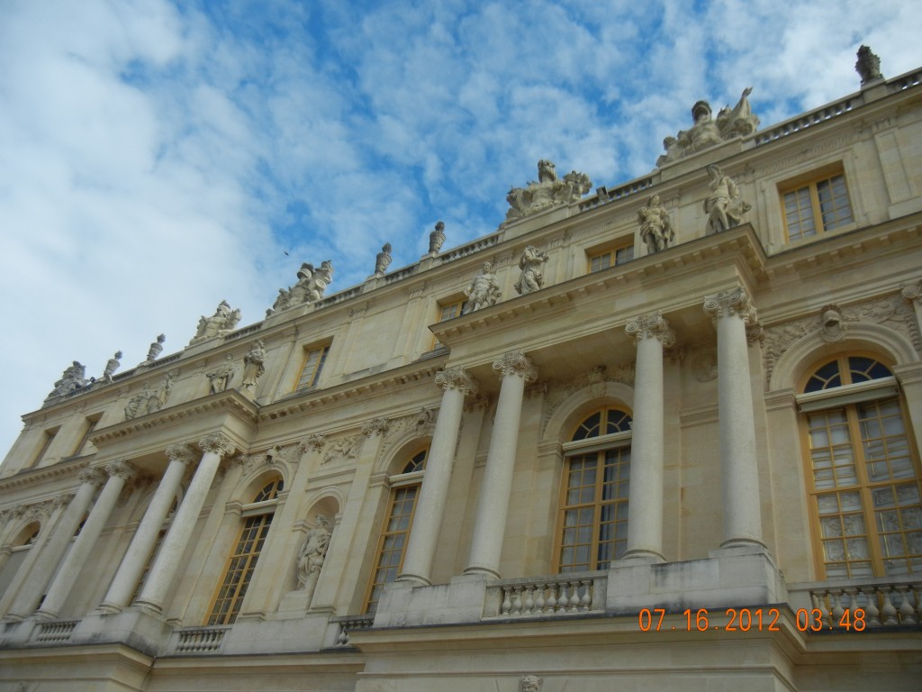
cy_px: 346
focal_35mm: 30
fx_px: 799
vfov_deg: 46.8
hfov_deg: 60.0
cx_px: 461
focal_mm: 5.4
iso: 160
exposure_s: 1/410
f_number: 7
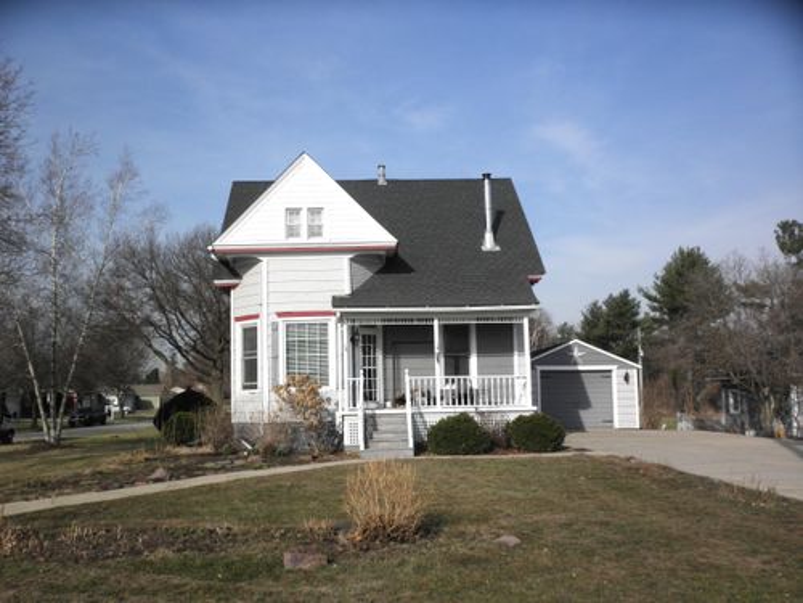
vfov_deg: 40.7
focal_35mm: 35
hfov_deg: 52.6
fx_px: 812
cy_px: 302
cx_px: 402
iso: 64
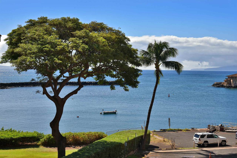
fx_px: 329
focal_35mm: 50
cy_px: 79
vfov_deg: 27.0
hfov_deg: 39.6
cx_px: 118
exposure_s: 1/200
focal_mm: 50
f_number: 13
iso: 100
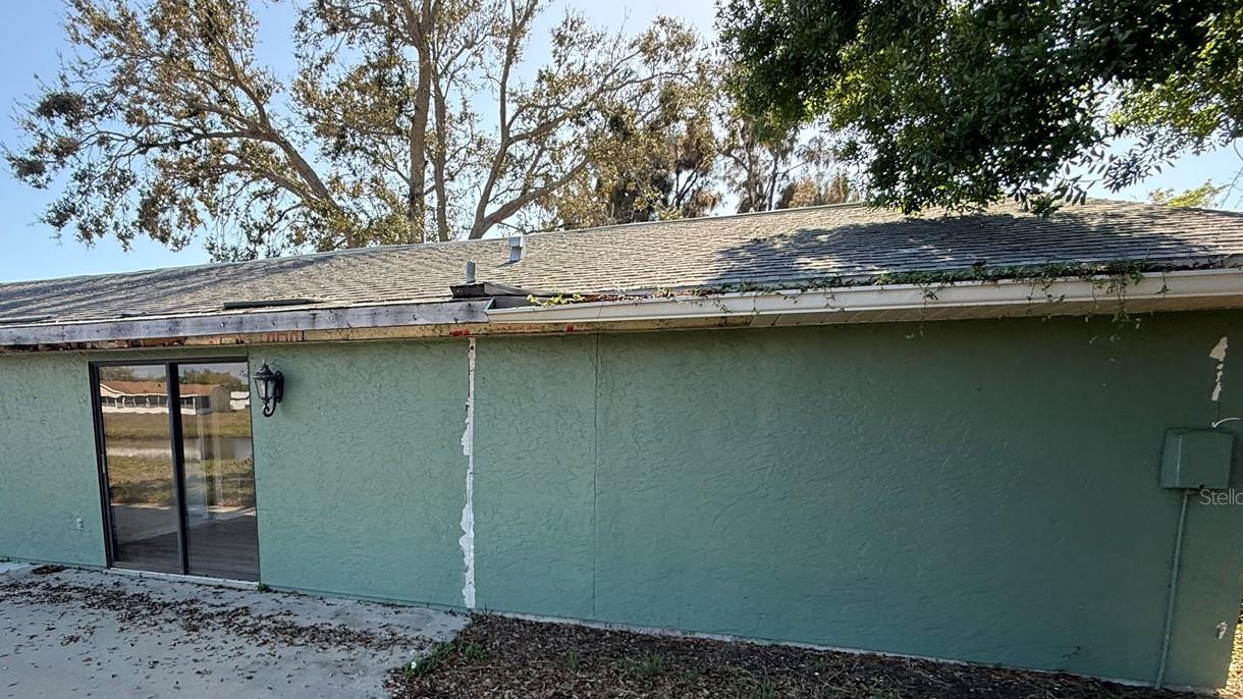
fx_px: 659
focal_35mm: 20
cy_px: 496
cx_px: 481
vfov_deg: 54.1
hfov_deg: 85.3
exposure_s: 1/479
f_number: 2.2
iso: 64
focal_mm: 2.22
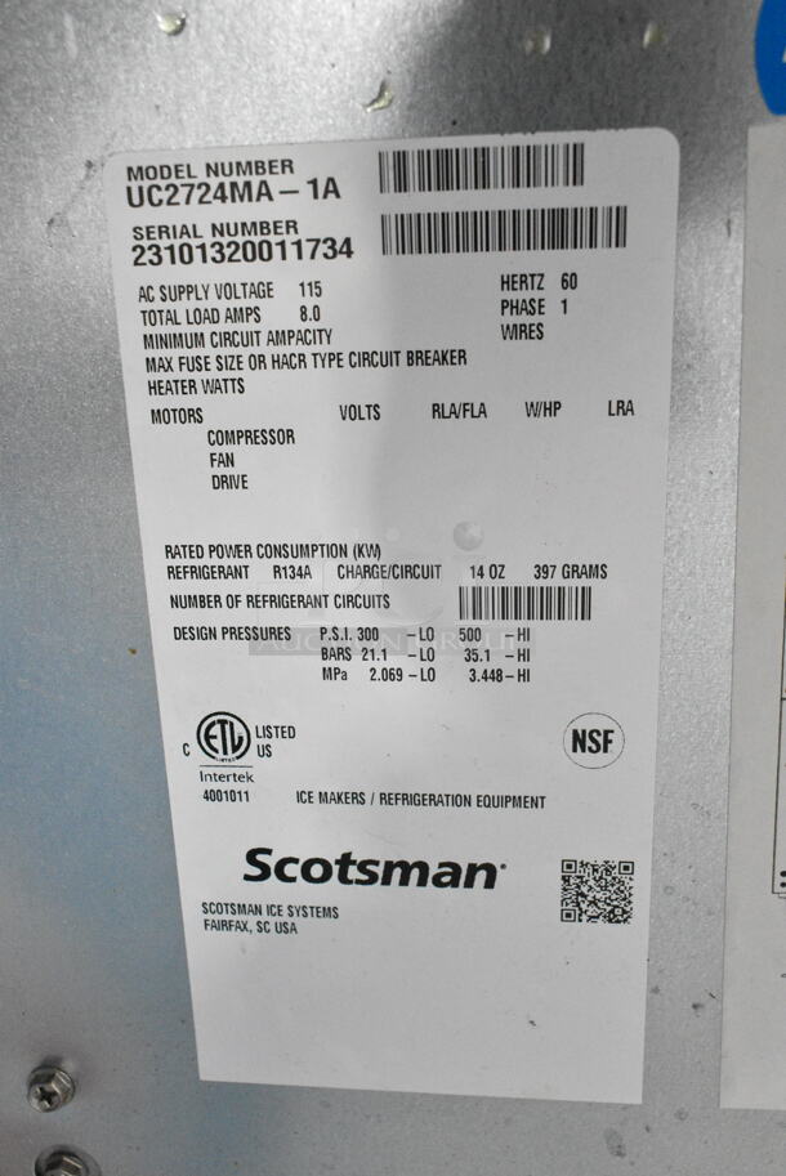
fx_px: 1128
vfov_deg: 55.1
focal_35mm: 34
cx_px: 393
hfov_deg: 38.4
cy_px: 588
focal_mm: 23
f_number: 9
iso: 6400
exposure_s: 1/320
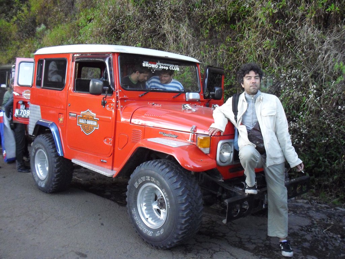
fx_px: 379
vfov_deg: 37.7
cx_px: 172
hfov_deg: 49.0
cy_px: 130
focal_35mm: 38
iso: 400
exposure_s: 1/100
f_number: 2.8
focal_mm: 6.2
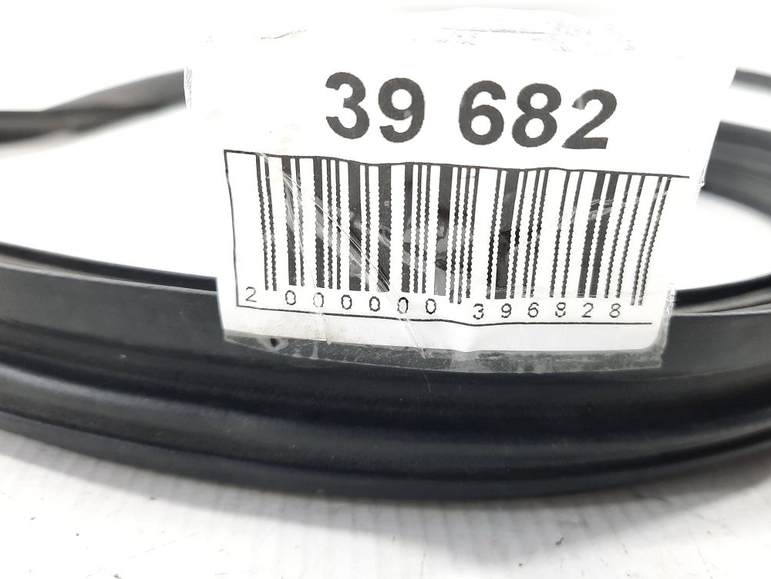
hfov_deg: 59.7
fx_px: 668
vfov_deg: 46.6
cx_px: 437
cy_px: 237
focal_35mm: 30
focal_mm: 4.6
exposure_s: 1/50
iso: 125
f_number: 2
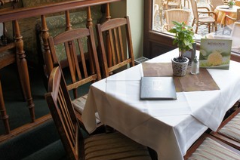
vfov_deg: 34.1
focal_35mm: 39
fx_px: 260
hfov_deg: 48.7
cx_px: 160
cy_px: 61
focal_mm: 18
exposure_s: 1/60
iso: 200
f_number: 5.6
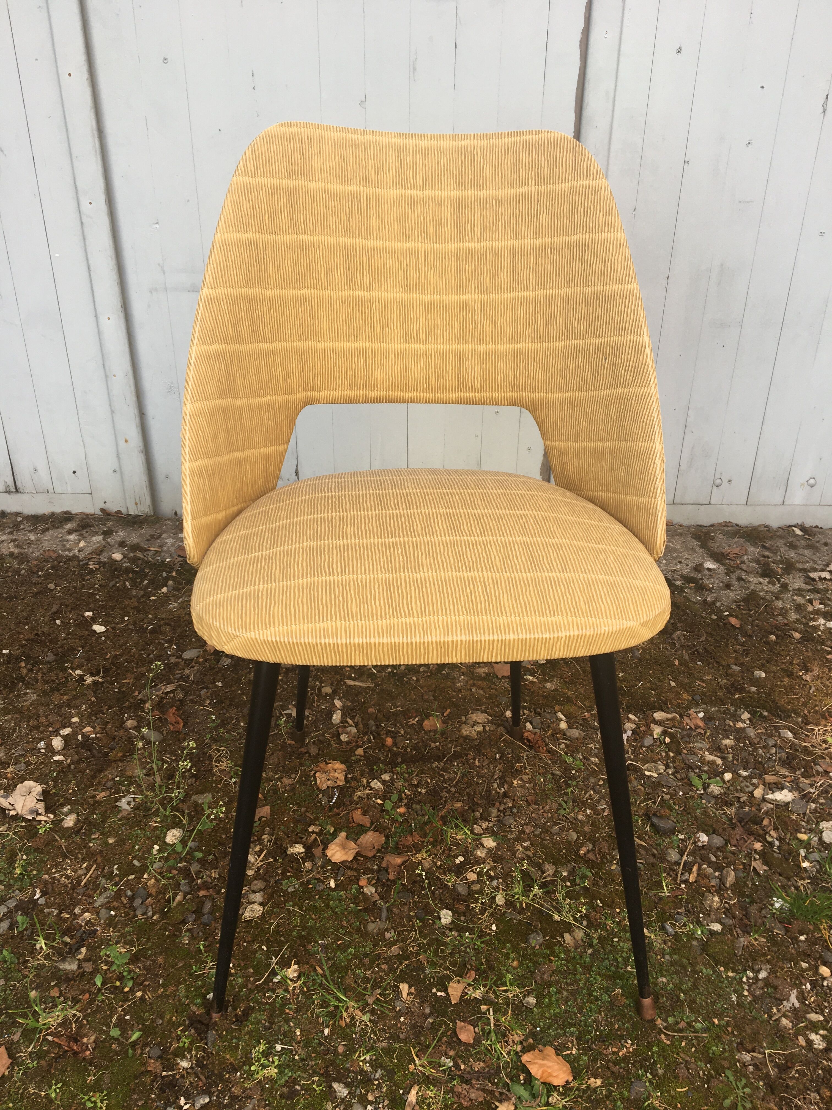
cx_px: 416
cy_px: 555
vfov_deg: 61.7
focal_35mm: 29
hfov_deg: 48.2
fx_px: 929
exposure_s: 1/179
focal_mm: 4.15
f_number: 2.2
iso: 25
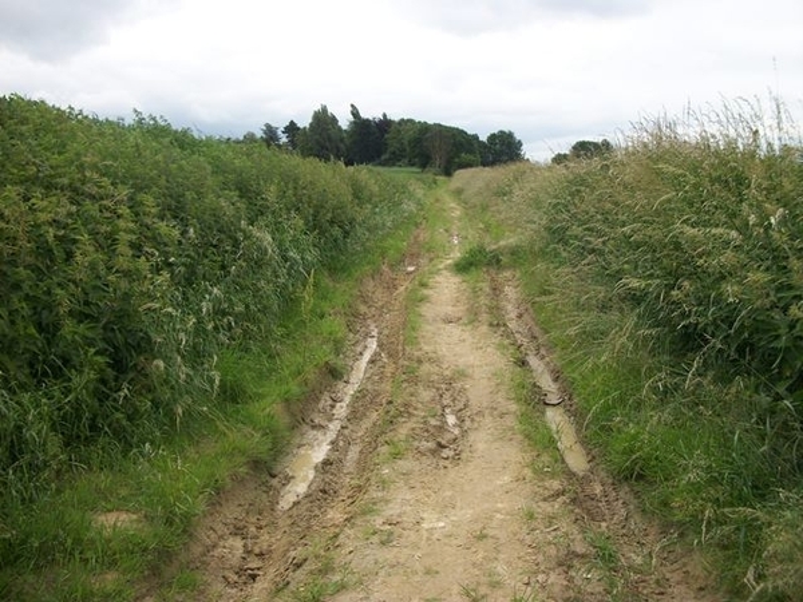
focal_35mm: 32
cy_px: 301
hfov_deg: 56.8
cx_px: 402
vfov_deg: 44.2
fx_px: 742
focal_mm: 5.7
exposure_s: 1/125
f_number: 8.8
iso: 80
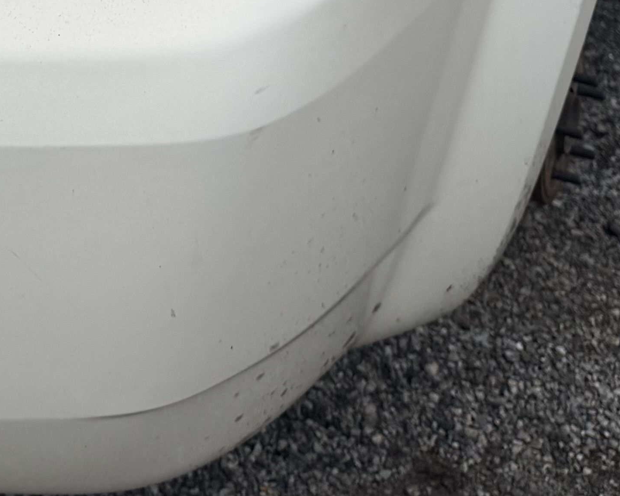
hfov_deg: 19.7
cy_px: -315
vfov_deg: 15.0
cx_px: -61
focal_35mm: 93
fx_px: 1706
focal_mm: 6.76
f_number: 1.78
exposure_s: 1/1923
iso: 80
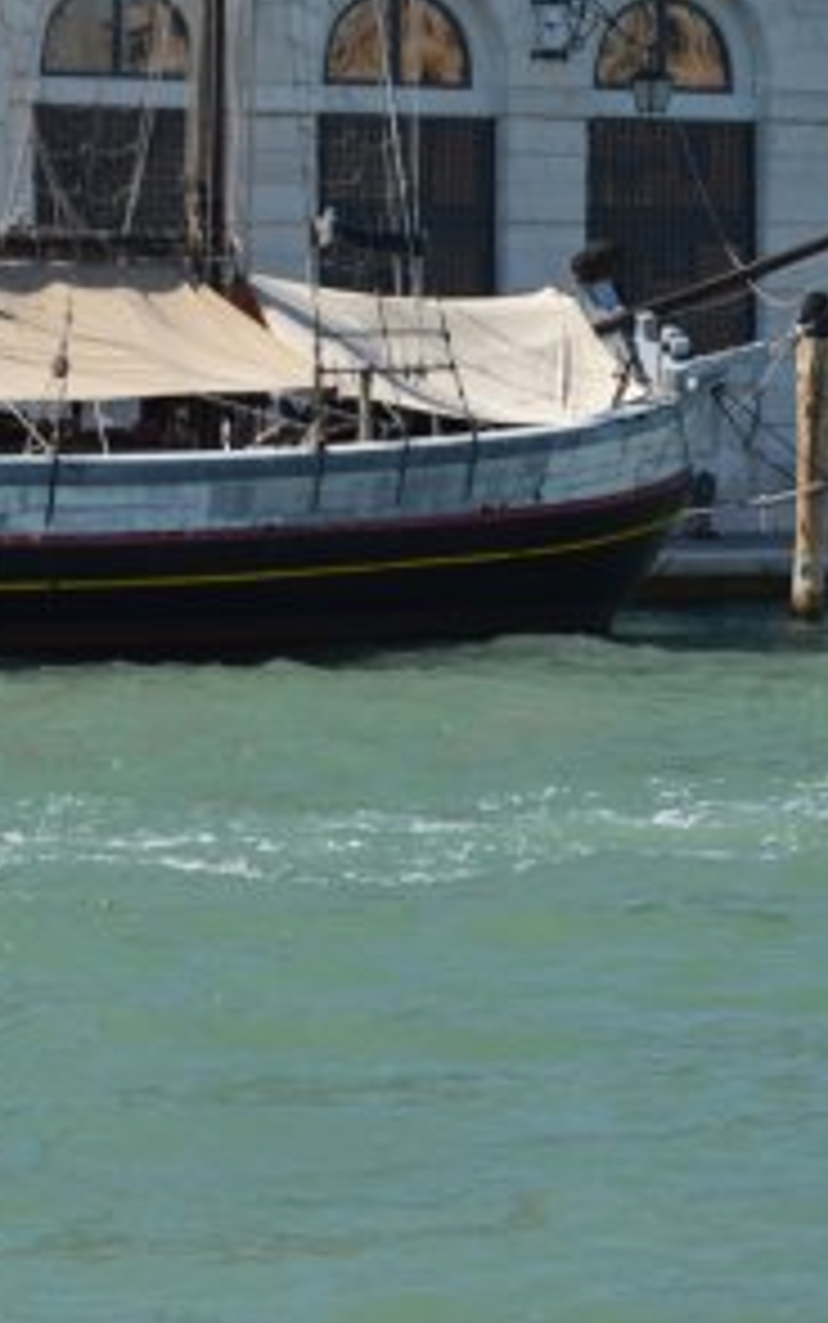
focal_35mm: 175
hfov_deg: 7.5
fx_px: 6314
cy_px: 448
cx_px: -94
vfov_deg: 11.9
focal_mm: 55
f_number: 6.3
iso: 400
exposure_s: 1/1600
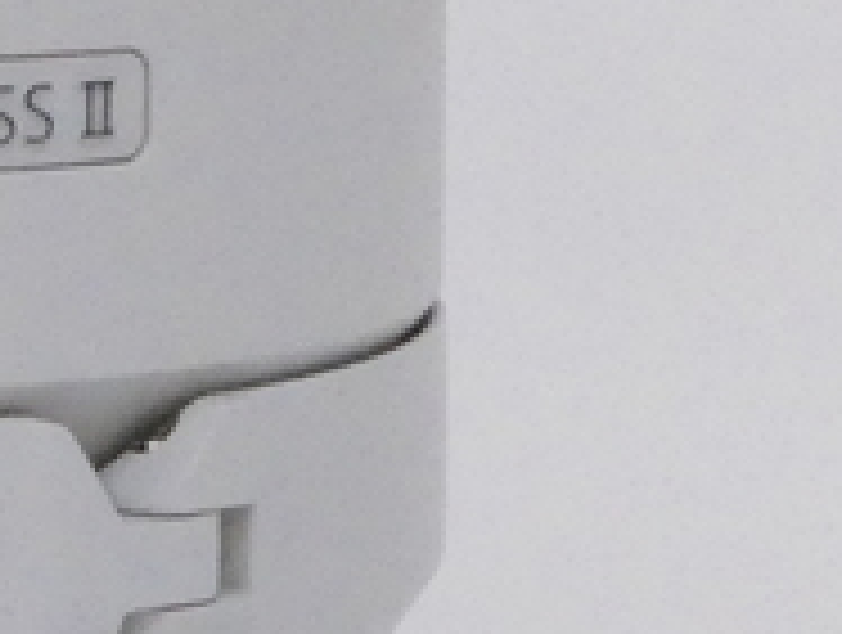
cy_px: -315
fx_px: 5776
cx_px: -378
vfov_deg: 6.2
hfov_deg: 8.2
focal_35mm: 237
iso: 800
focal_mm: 6.7
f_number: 6.3
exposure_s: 1/80
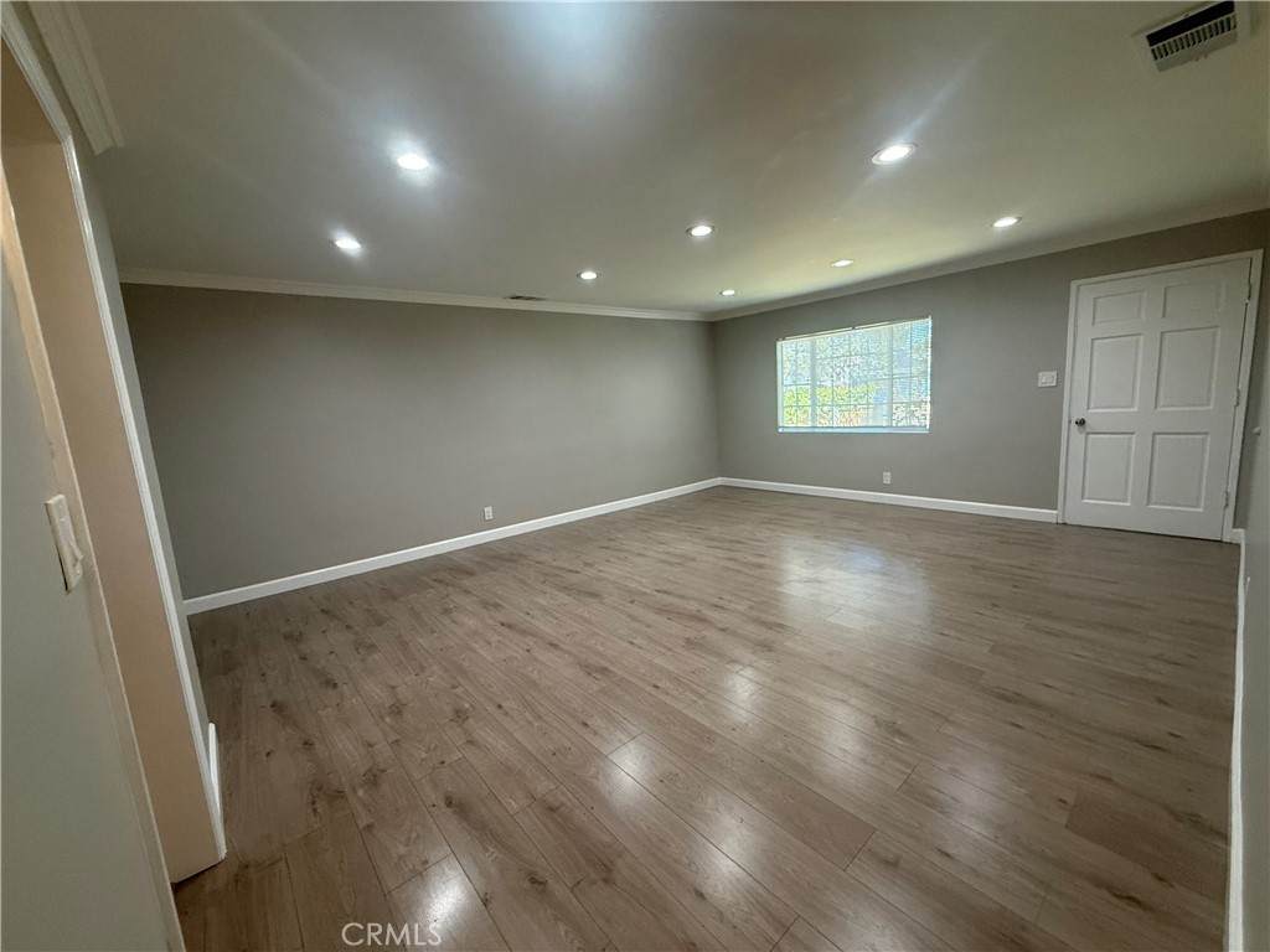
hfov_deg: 102.1
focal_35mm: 14
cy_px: 476
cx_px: 635
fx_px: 514
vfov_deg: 85.7
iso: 250
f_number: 2.2
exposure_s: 1/120
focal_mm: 2.22
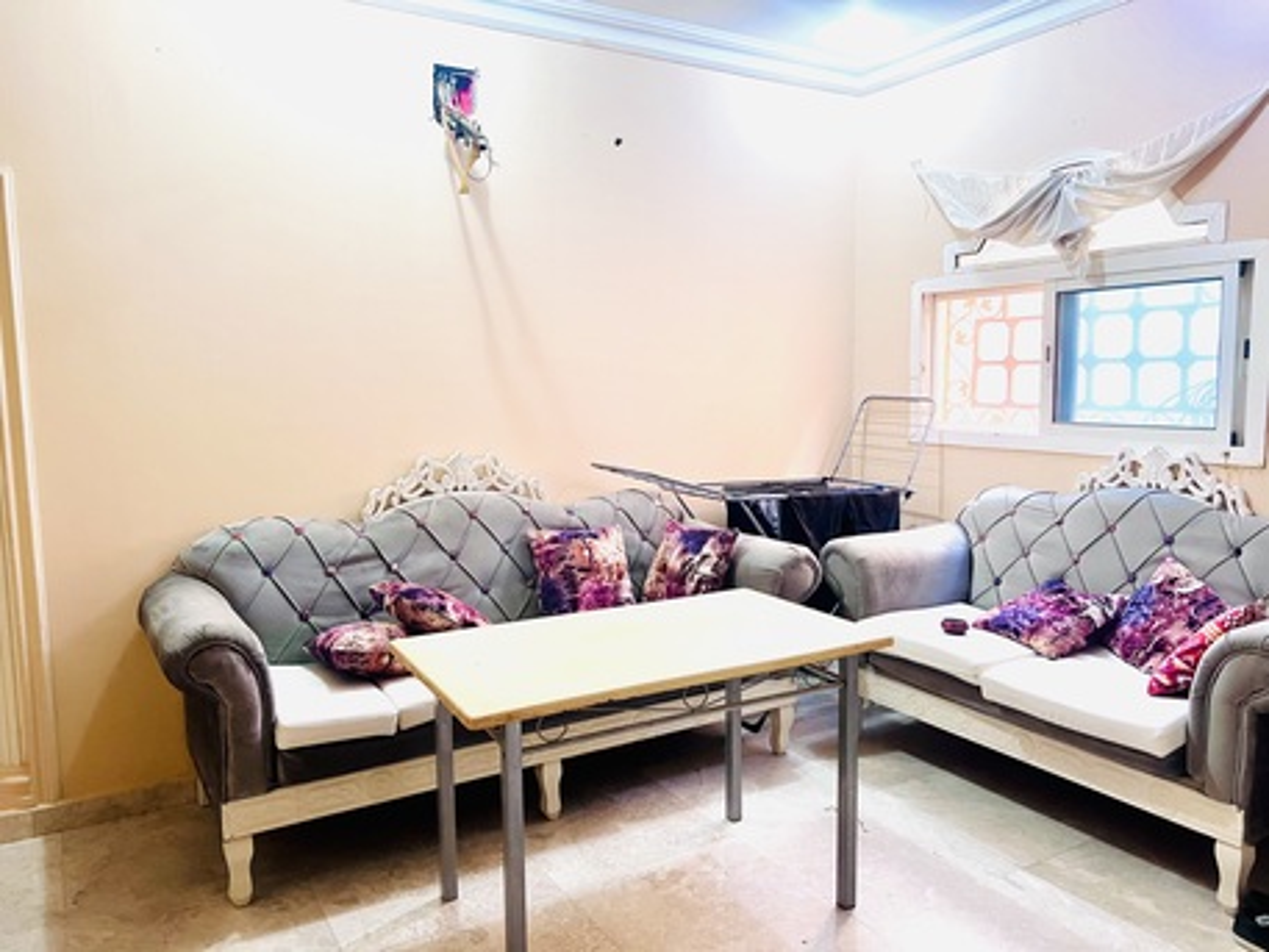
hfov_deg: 67.3
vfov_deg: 53.1
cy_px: 476
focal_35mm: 26
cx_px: 634
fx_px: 953
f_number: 1.5
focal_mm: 5.7
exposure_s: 1/60
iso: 125
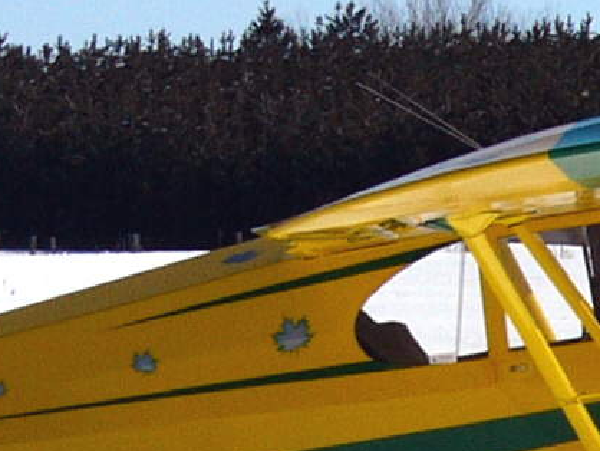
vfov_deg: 3.8
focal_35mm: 390
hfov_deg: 5.1
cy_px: 401
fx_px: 6764
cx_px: 278
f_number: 8
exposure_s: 1/2000
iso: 50
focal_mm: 13.4
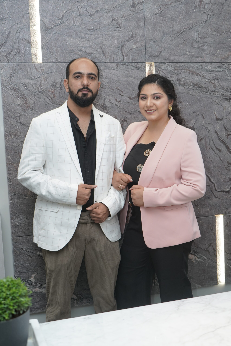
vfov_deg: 44.5
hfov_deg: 30.5
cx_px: 116
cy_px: 173
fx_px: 423
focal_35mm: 44
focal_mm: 44
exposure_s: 1/200
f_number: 4.5
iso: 1000
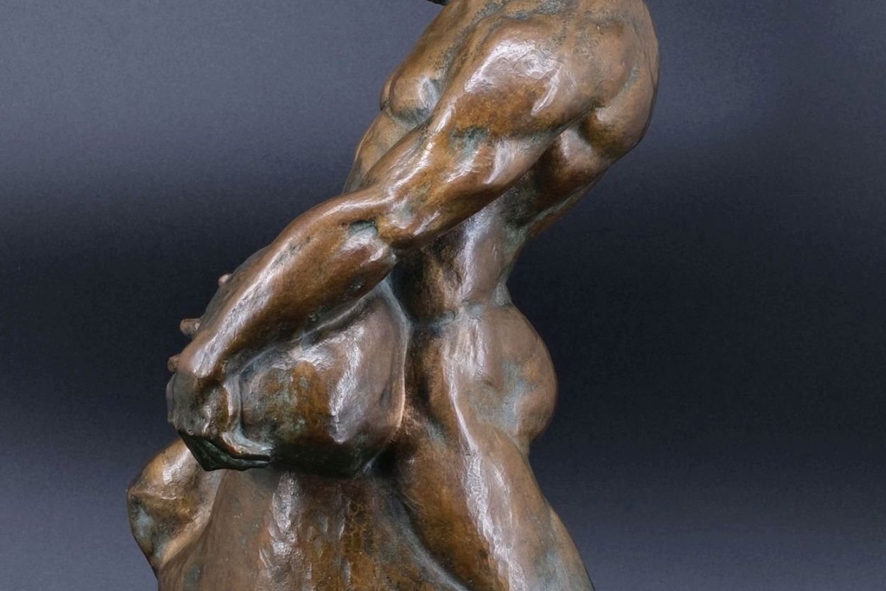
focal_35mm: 173
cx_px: 394
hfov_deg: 11.9
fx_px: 4258
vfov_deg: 7.9
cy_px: 210
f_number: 14
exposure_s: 1/2.5
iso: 160
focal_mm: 80
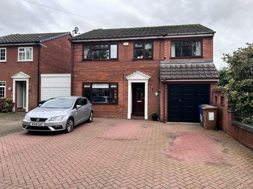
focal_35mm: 26
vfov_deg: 53.1
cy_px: 94
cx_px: 126
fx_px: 190
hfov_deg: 67.3
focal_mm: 5.7
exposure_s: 1/552
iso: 50
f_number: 1.5
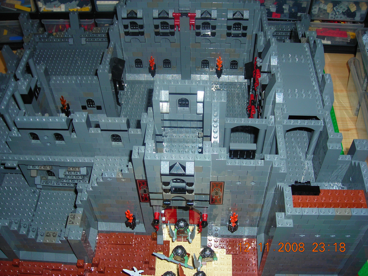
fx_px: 436
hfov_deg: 45.8
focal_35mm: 41
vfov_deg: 35.1
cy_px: 138
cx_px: 184
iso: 50
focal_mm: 6.8
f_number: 3.3
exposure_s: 1/60.1
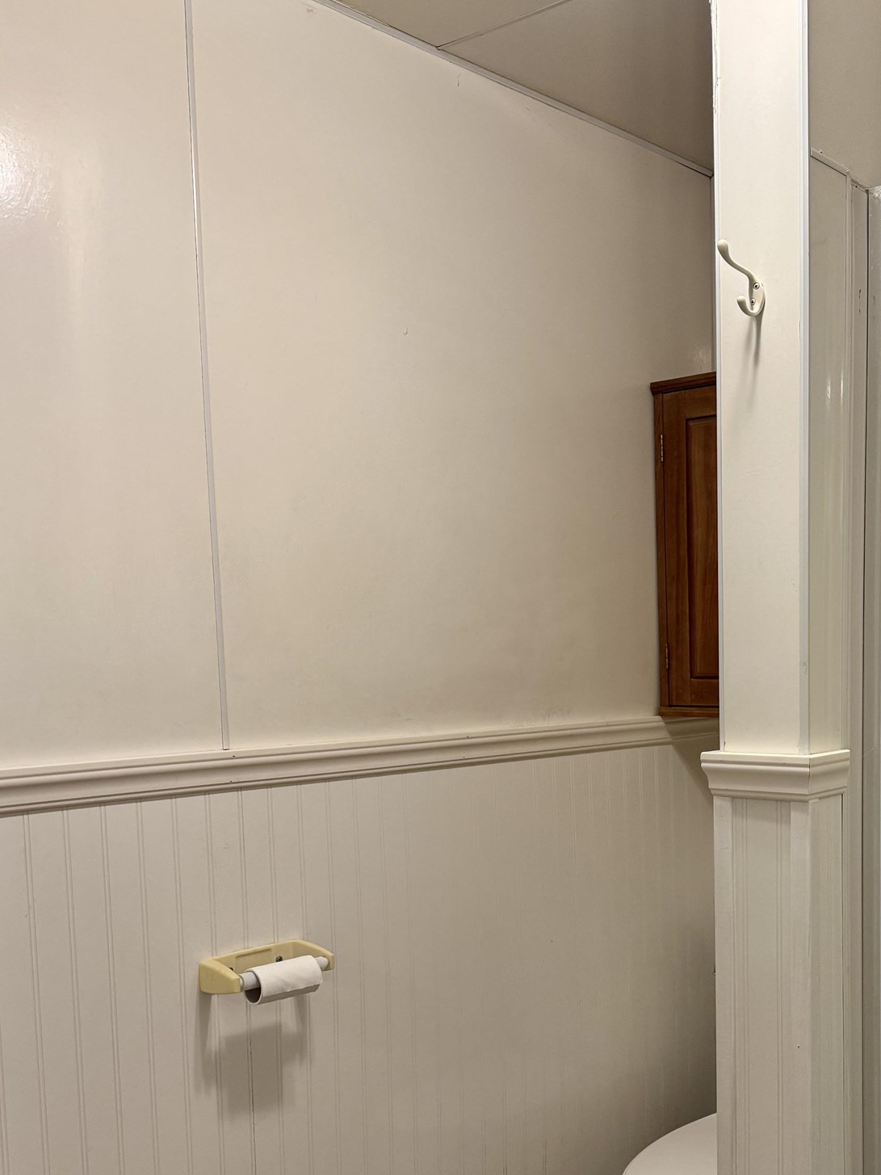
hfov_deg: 36.8
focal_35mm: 38
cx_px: 661
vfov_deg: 48.2
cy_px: 773
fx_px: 1290
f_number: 1.78
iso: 160
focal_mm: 6.76
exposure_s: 1/240
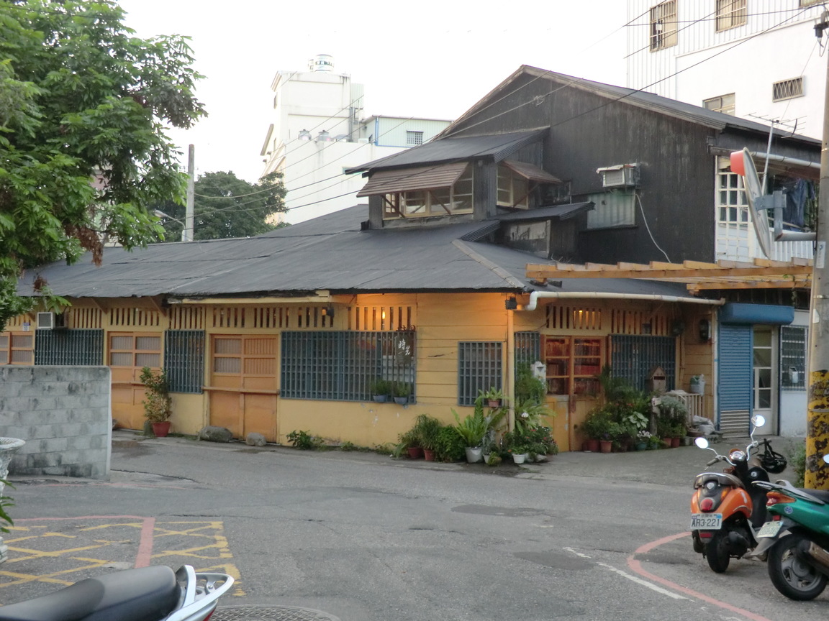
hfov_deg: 40.4
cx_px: 414
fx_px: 1126
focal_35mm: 47
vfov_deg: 30.9
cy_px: 310
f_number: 4
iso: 200
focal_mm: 8.4
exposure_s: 1/60
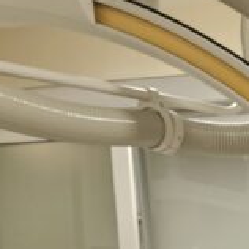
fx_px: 830
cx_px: 522
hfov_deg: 14.0
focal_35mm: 102
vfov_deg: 15.7
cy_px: 373
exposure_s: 1/120
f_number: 1.8
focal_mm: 5.4
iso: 250
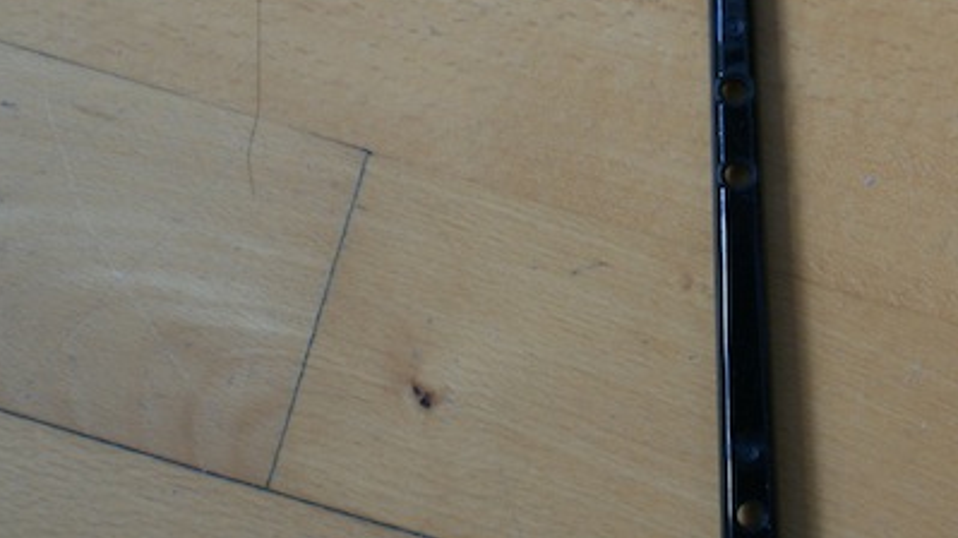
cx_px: 768
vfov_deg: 14.7
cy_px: 184
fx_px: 2082
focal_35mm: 82
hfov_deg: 25.5
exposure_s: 1/15
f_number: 4.5
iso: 400
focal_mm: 26
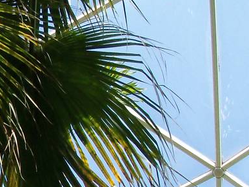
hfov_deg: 12.9
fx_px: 1044
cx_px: -117
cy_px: 206
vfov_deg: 10.1
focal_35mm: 145
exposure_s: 1/400
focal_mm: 6.3
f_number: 3
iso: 80
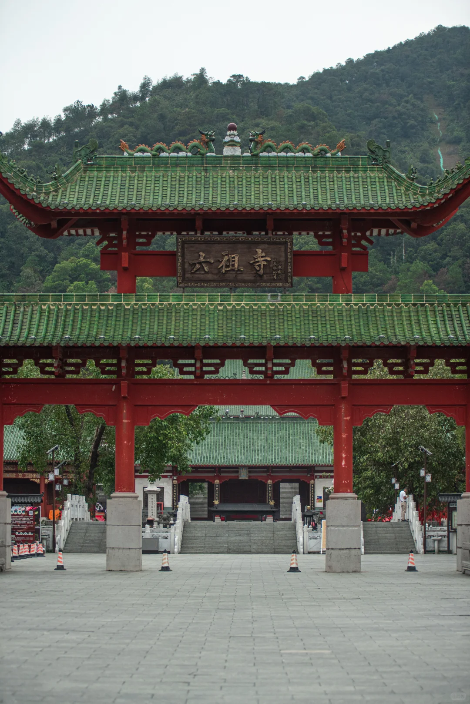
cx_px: 235
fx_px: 1370
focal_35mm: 70
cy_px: 352
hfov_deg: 19.5
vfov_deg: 28.8
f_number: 2.8
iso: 400
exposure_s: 1/500
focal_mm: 70
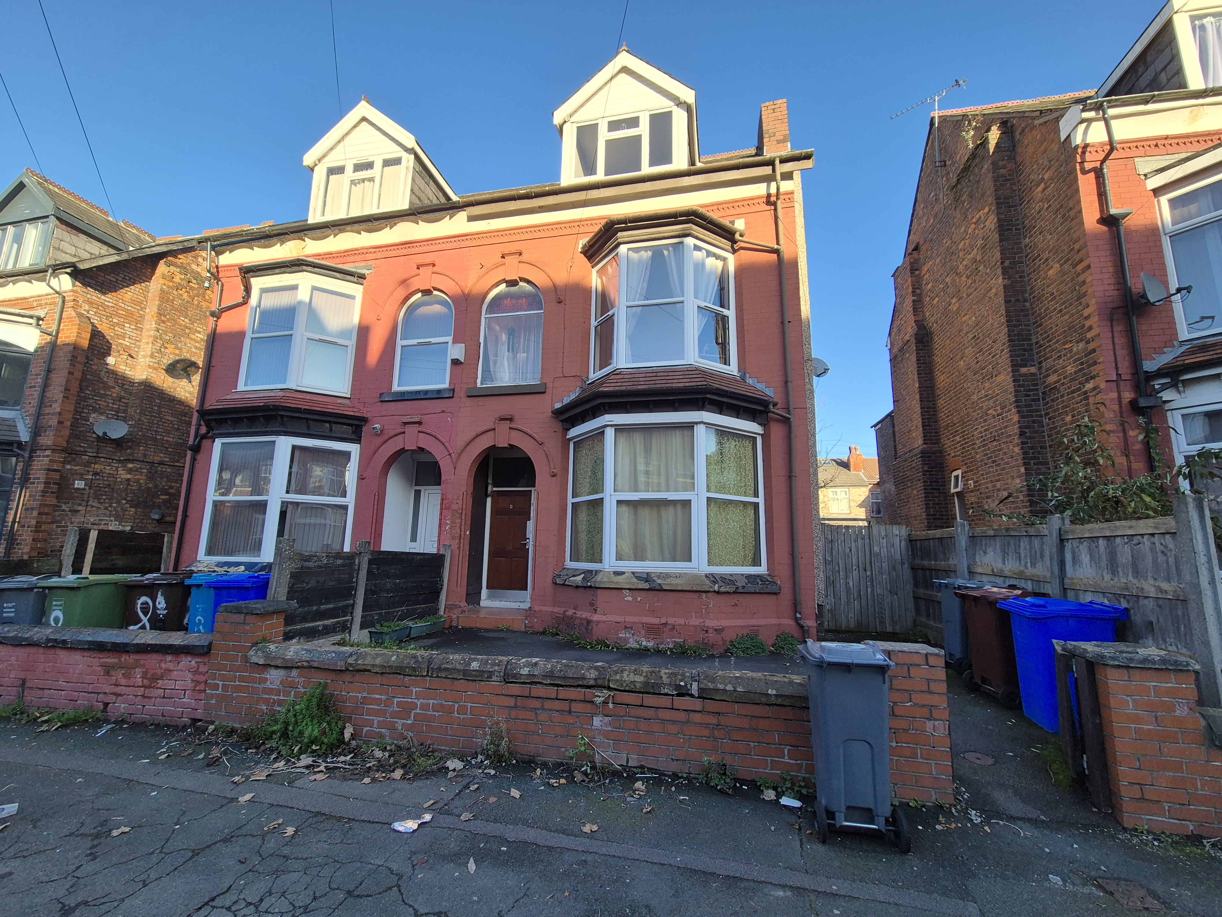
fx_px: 459
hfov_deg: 106.2
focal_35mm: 13
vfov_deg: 89.9
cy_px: 458
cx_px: 611
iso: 50
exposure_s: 1/616
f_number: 2.2
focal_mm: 2.2
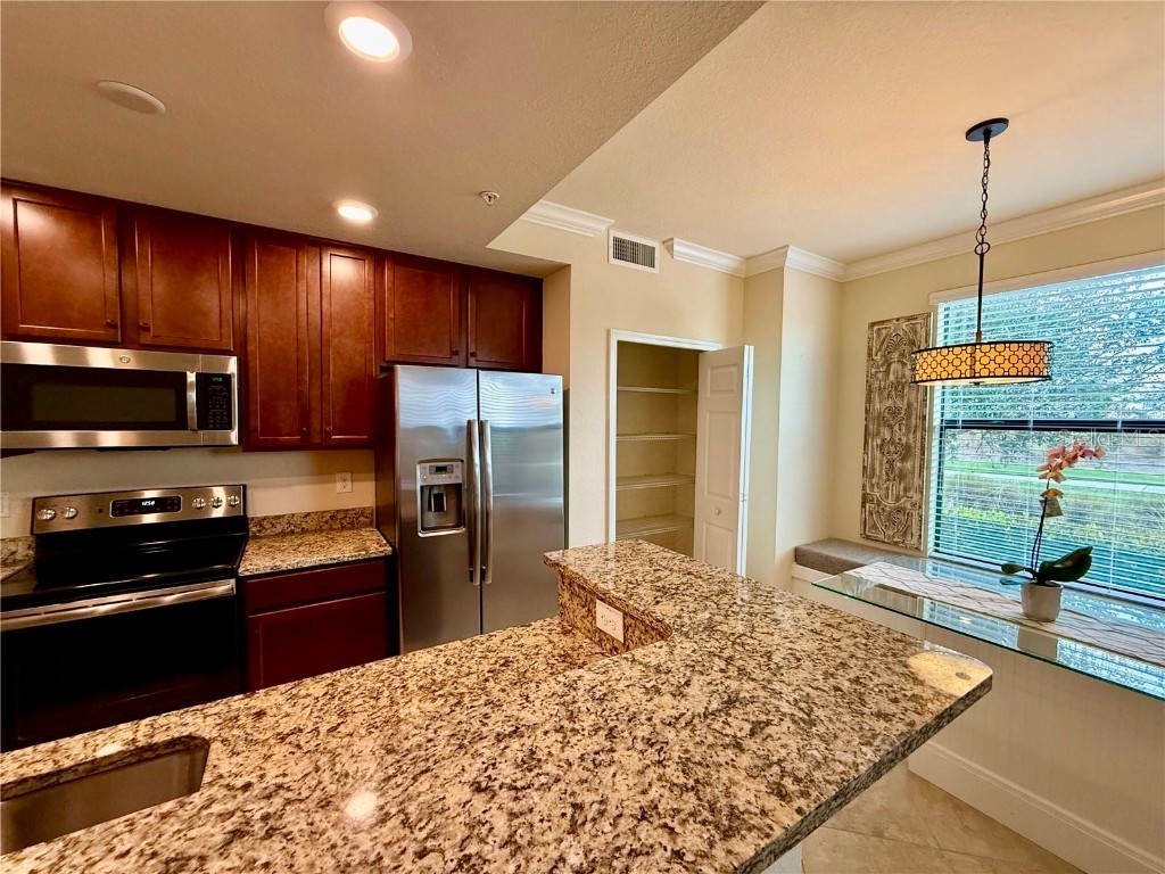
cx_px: 582
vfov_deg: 85.7
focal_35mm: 14
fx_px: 471
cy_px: 437
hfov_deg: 102.1
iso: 250
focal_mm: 2.22
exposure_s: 1/120
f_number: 2.2
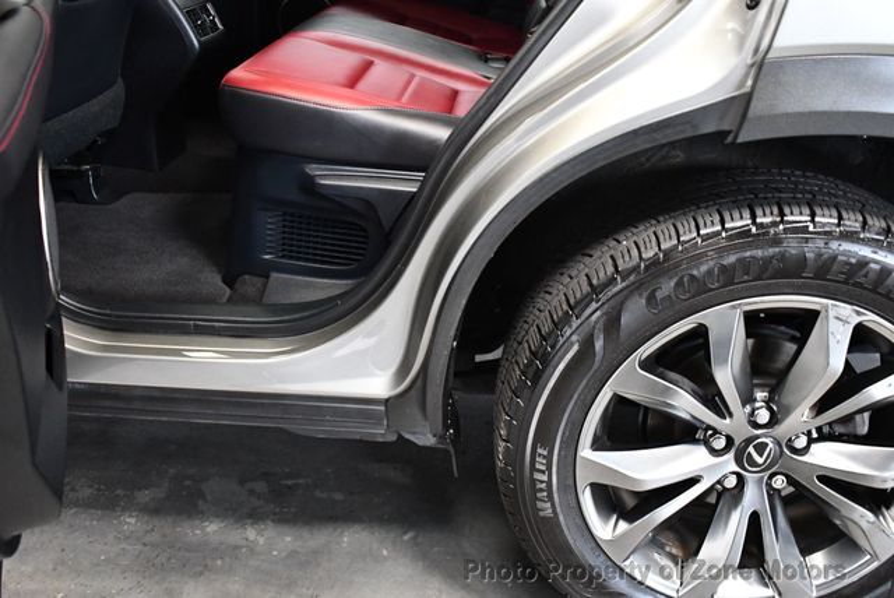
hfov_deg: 53.1
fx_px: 895
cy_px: 299
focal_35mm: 36
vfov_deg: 36.9
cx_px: 447
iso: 3200
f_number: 3.5
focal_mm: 18
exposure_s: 1/60
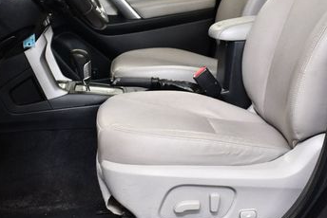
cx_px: 161
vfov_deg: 20.2
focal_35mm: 67
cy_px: 160
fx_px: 609
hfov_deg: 30.1
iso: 1100
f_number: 3.5
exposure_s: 1/125
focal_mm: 18
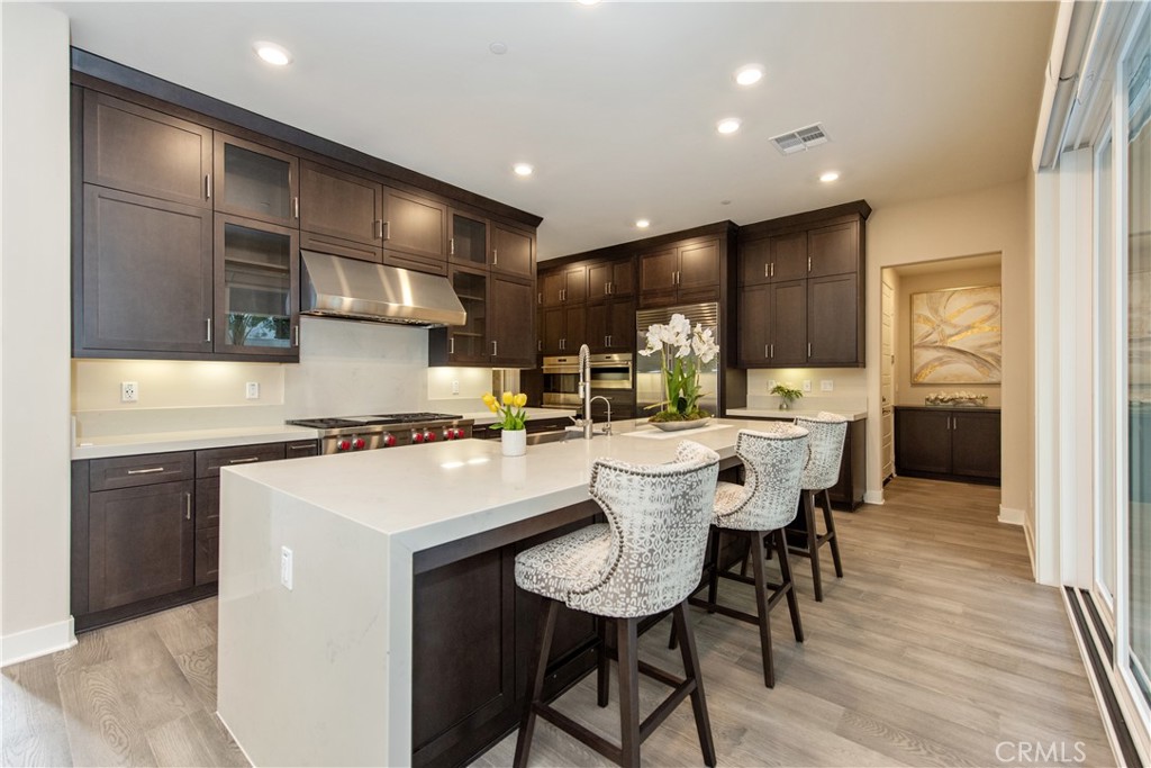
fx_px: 480
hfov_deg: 100.4
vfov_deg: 77.3
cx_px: 576
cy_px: 384
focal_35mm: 15
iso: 800
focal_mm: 15
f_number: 5
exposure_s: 1/100
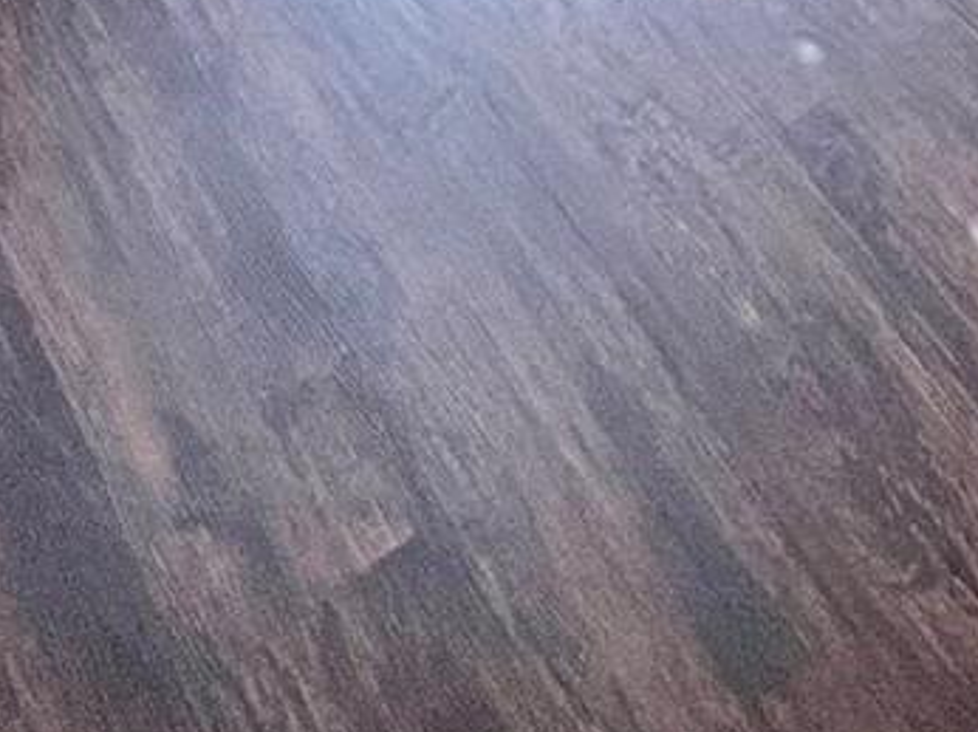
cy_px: -1263
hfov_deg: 20.4
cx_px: 1600
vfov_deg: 12.4
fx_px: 2174
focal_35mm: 77
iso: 64
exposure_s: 1/99
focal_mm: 1.57
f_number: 1.8
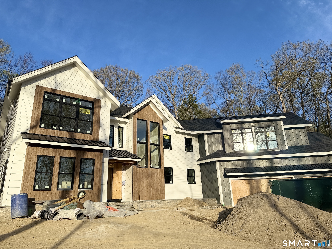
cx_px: 166
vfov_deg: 56.8
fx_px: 230
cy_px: 124
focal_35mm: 24
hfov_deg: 71.6
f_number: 1.78
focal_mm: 6.76
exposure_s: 1/3584
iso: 80
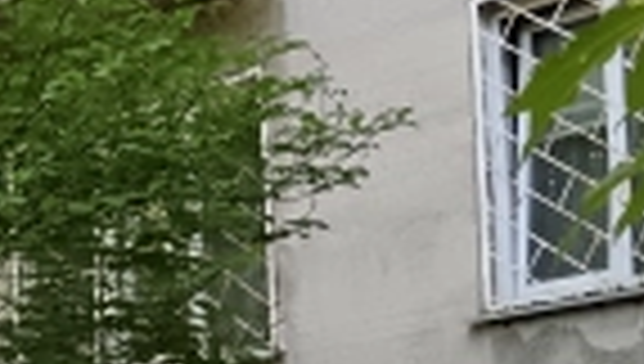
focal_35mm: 128
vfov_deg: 9.2
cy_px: 620
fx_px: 2189
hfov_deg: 16.1
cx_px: -122
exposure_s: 1/900
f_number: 1.9
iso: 2033
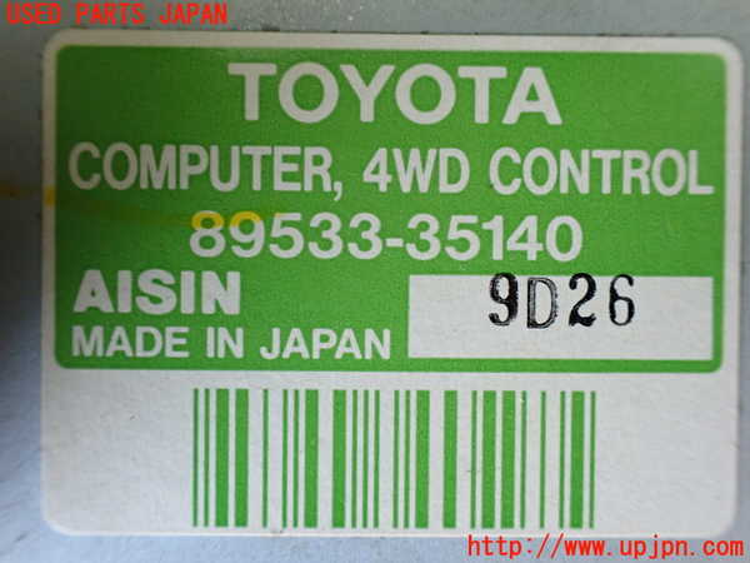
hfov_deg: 60.0
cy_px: 282
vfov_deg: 46.8
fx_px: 650
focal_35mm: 30
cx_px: 375
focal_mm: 5.4
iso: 800
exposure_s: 1/80
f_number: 2.3
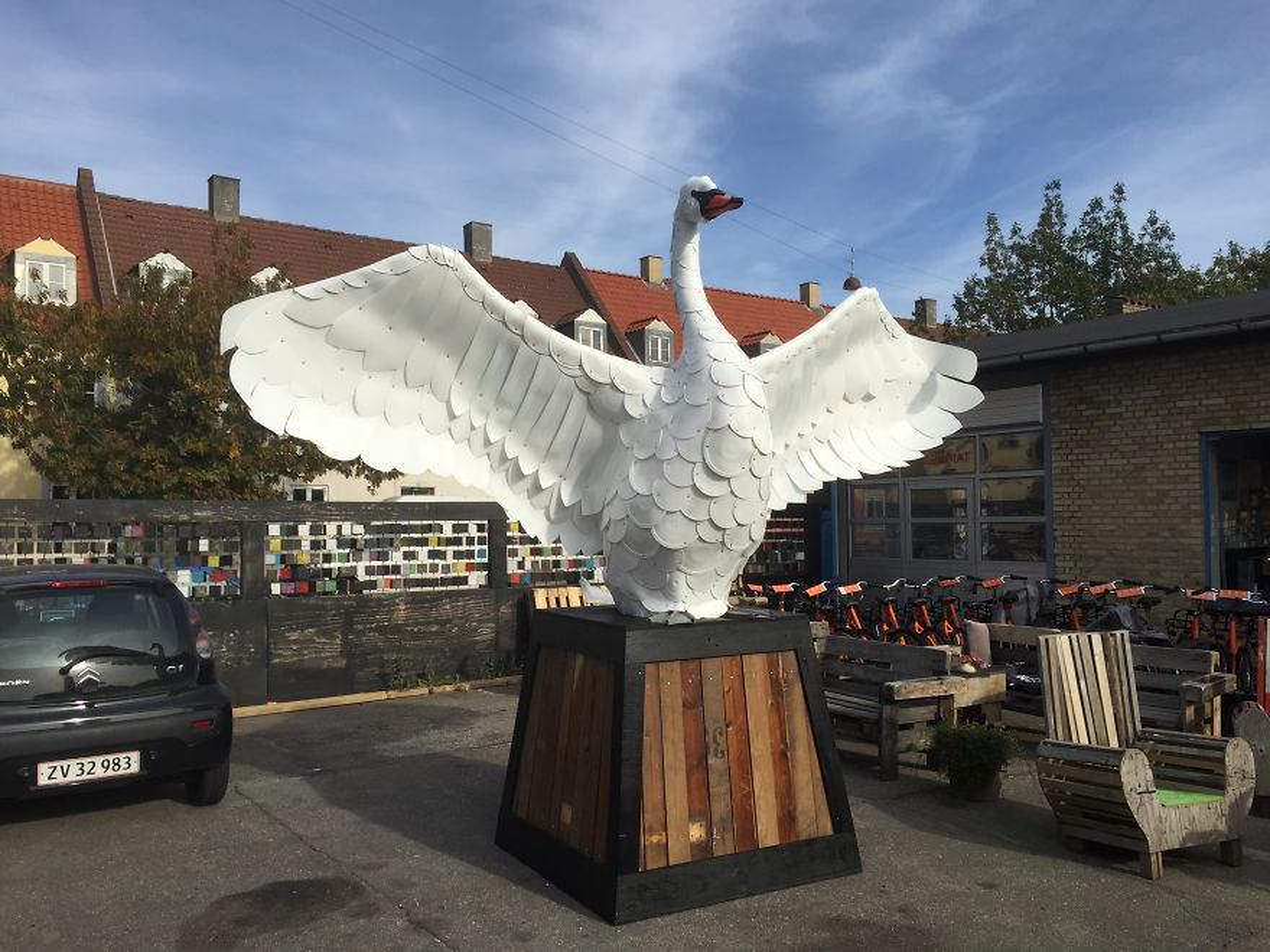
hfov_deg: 61.7
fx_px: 1064
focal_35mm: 29
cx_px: 635
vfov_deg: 48.2
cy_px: 476
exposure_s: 1/2083
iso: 32
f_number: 2.2
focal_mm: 4.15
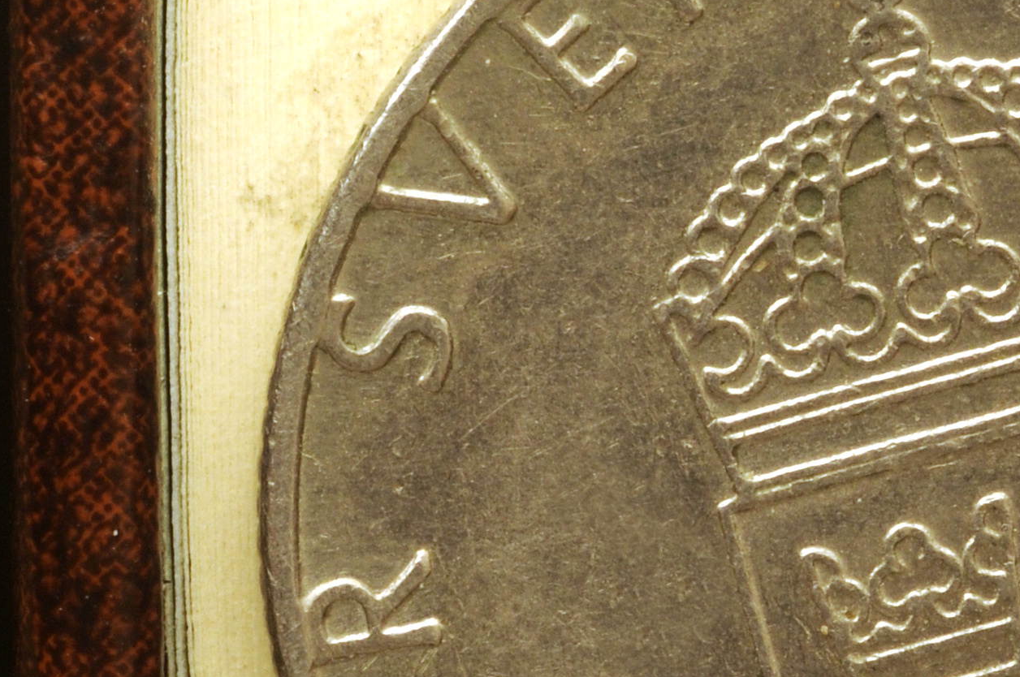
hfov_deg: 3.8
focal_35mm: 538
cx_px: 957
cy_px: 576
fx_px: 15215
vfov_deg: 2.5
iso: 200
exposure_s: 1/100
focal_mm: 105
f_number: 22
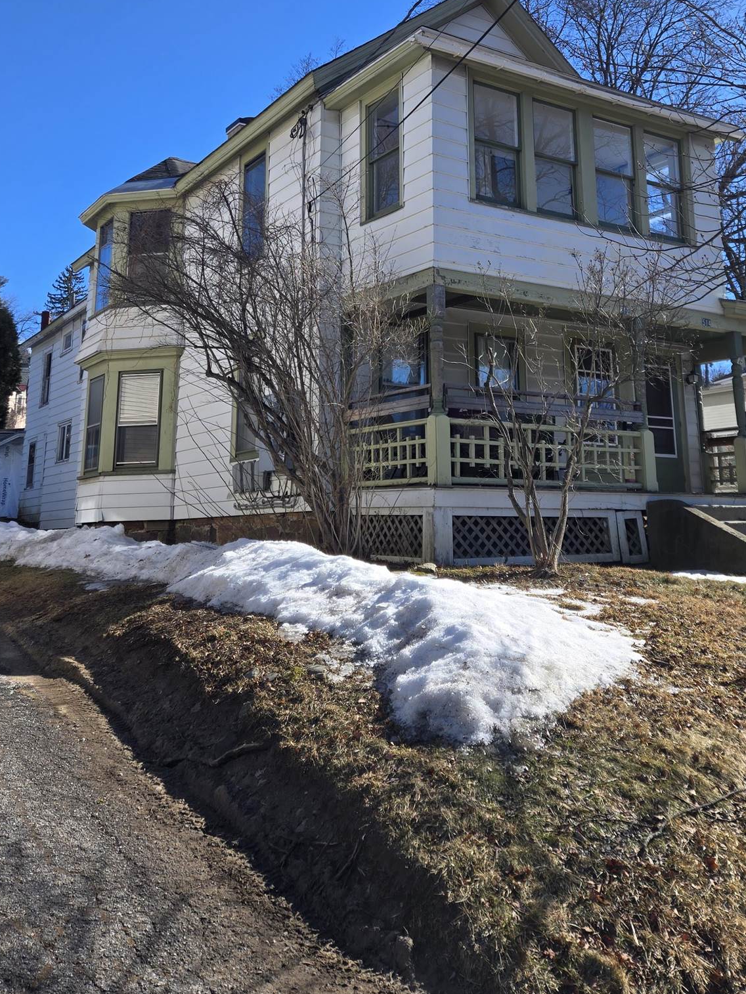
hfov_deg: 40.6
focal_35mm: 35
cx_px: 431
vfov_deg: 51.0
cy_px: 286
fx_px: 1005
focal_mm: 5.4
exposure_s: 1/1525
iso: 25
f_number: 1.8
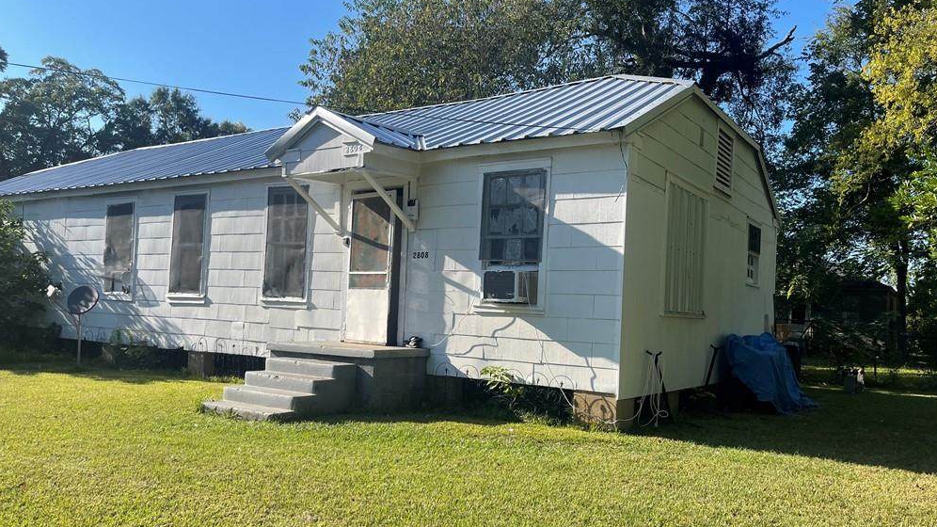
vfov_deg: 41.4
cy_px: 303
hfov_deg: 67.9
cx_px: 468
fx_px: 696
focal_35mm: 28
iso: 32
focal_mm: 5.1
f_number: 1.6
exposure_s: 1/2165
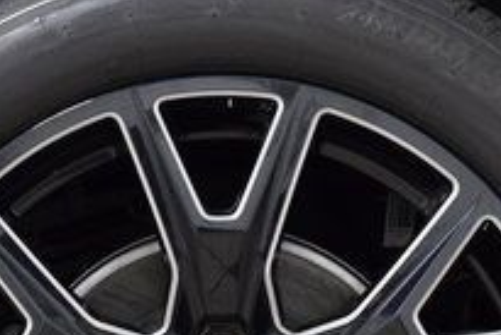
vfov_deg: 6.5
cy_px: 441
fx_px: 2932
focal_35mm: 211
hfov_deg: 9.8
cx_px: 230
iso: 1600
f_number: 3.5
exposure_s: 1/60
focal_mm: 45
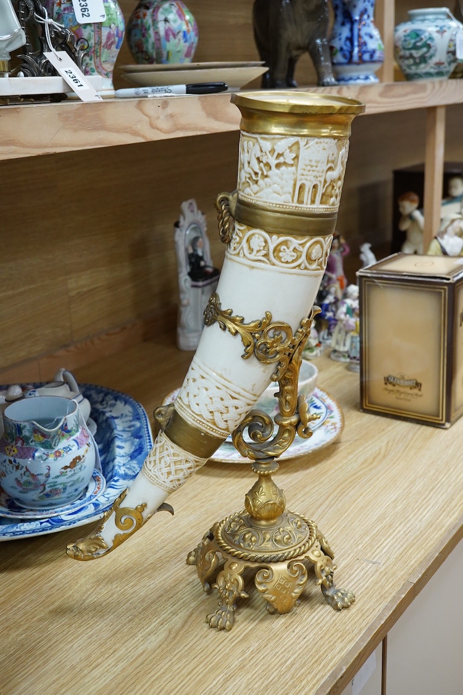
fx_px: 868
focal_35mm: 45
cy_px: 348
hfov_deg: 29.9
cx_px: 232
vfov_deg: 43.6
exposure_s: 1/200
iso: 2500
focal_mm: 30
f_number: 8
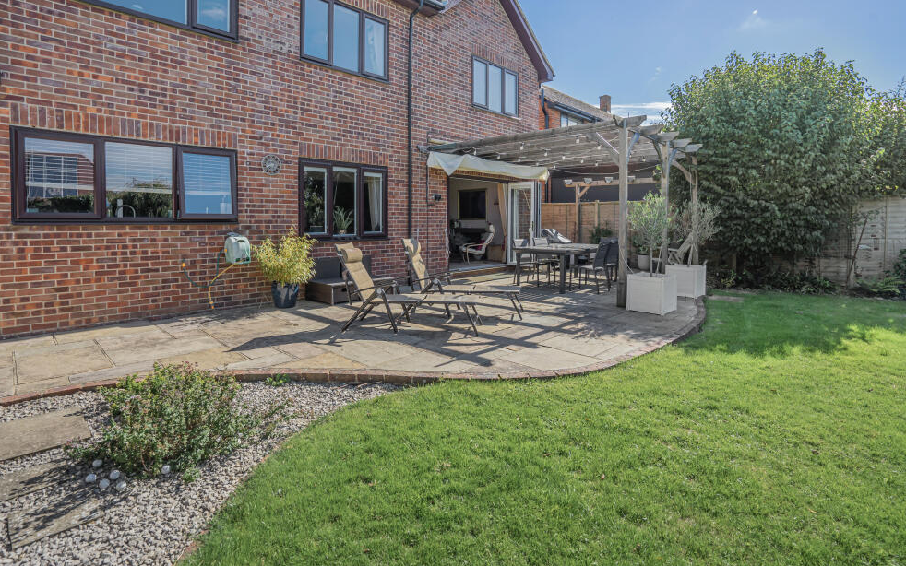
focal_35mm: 17
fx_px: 420
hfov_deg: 94.3
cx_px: 463
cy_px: 256
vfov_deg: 67.9
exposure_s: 1/250
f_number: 7.1
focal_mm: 16
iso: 125
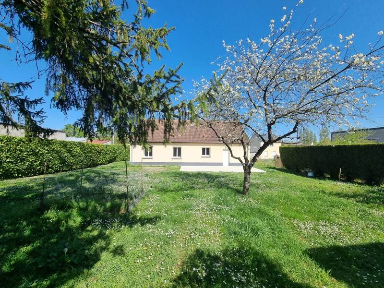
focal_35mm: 13
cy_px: 144
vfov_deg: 89.9
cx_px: 192
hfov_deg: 106.2
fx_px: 144
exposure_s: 1/1572
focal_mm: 2.2
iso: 50
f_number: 2.2
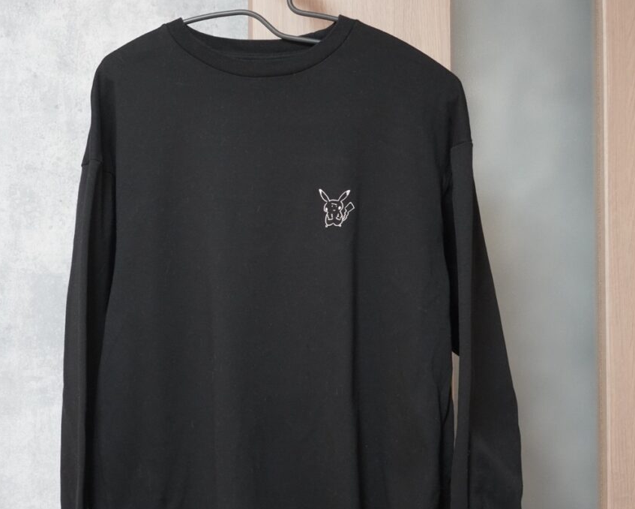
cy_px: 254
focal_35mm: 60
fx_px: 1120
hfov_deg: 31.6
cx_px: 266
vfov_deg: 25.6
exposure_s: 1/40
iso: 3200
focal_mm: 35
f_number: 5.6
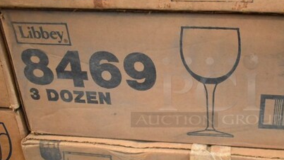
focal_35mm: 43
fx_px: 324
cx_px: 210
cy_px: 90
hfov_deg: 45.8
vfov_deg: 27.7
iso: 4500
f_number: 3.5
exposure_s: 1/125
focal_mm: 18
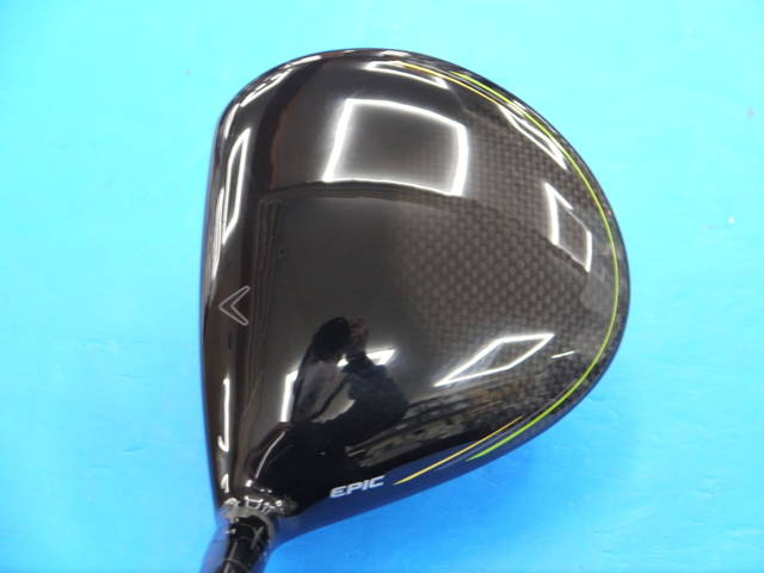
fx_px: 1854
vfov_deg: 17.6
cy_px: 286
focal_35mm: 84
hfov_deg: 23.3
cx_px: 382
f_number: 5.6
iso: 800
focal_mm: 42
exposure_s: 1/50
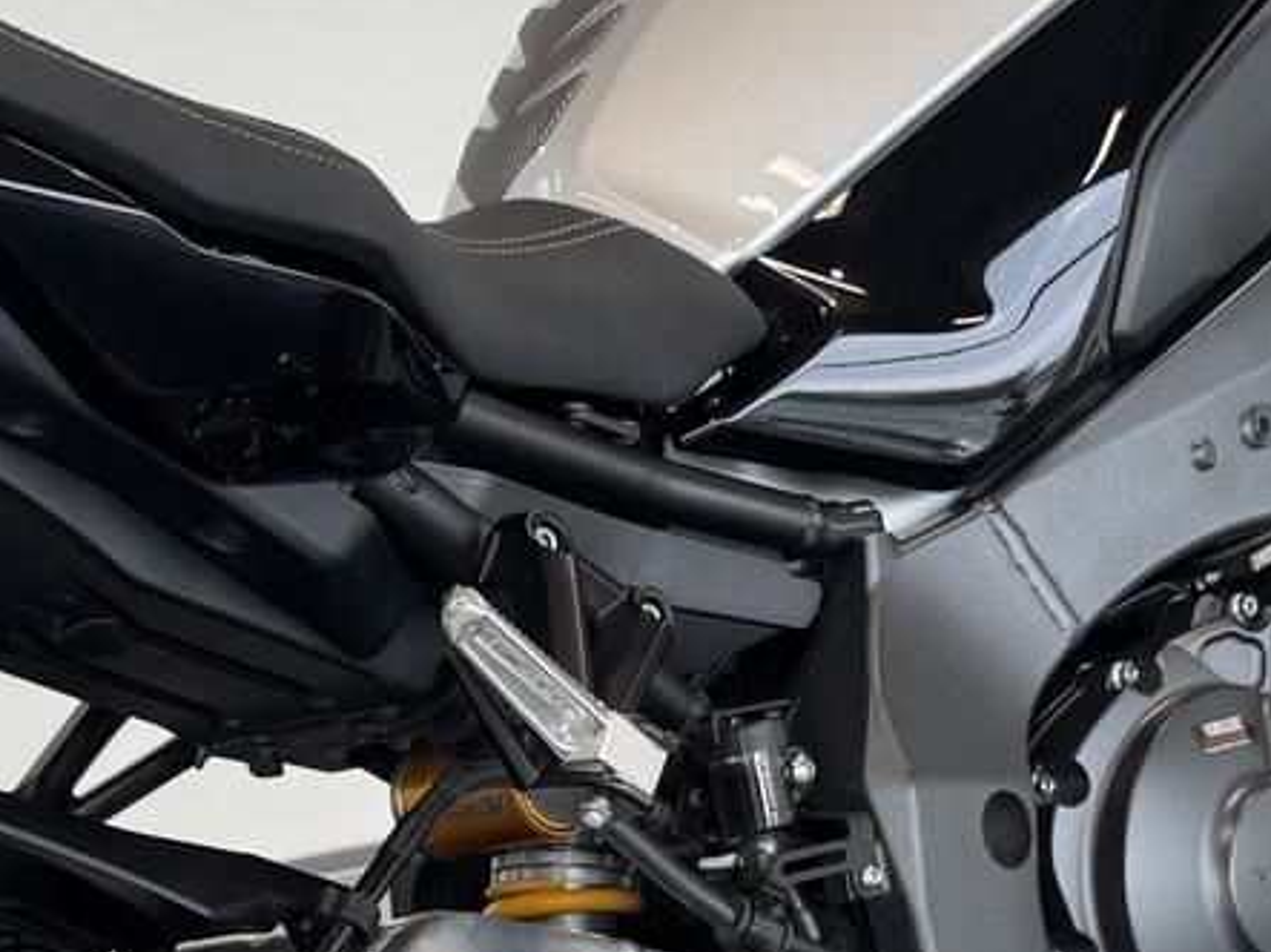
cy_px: 1029
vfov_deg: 18.2
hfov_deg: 24.9
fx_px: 2863
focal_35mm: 78
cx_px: 410
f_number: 1.78
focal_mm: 6.76
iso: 64
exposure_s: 1/121
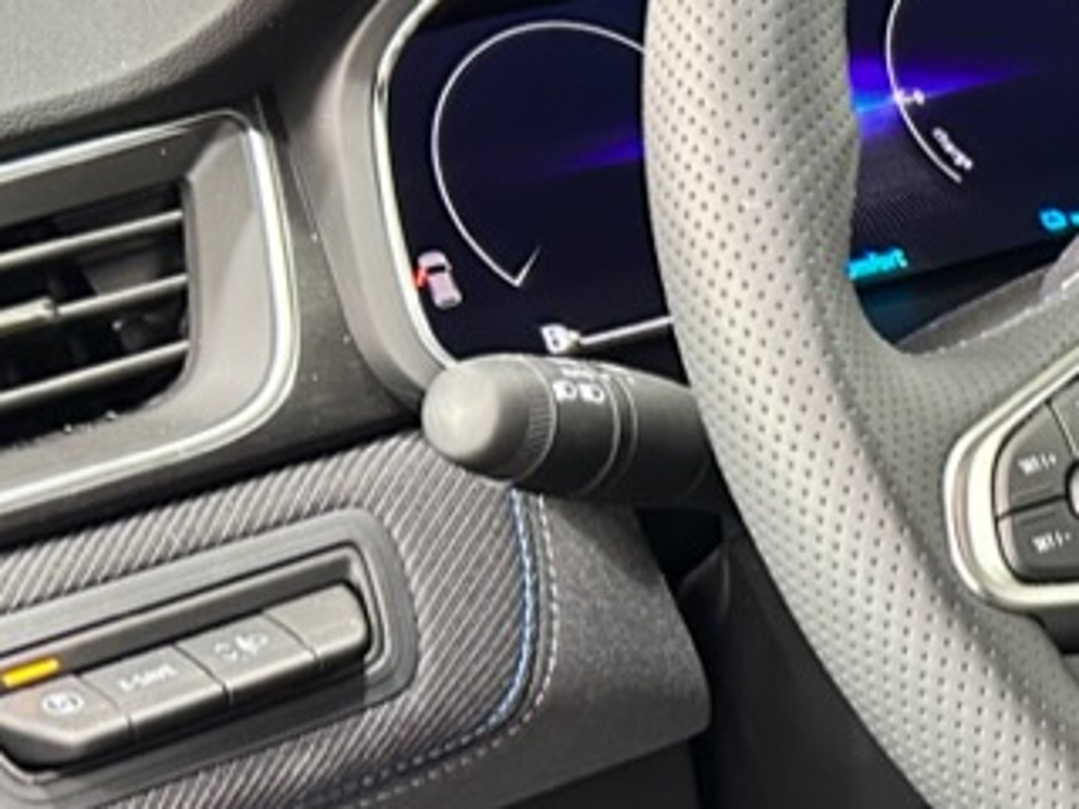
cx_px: 1794
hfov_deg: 16.5
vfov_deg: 14.0
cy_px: 839
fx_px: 3242
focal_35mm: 104
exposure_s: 1/60
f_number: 1.5
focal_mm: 5.7
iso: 320
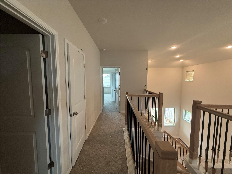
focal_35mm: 14
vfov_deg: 85.7
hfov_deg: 102.1
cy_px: 87
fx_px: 94
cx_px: 116
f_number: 2.2
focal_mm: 2.22
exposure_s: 1/120
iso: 320
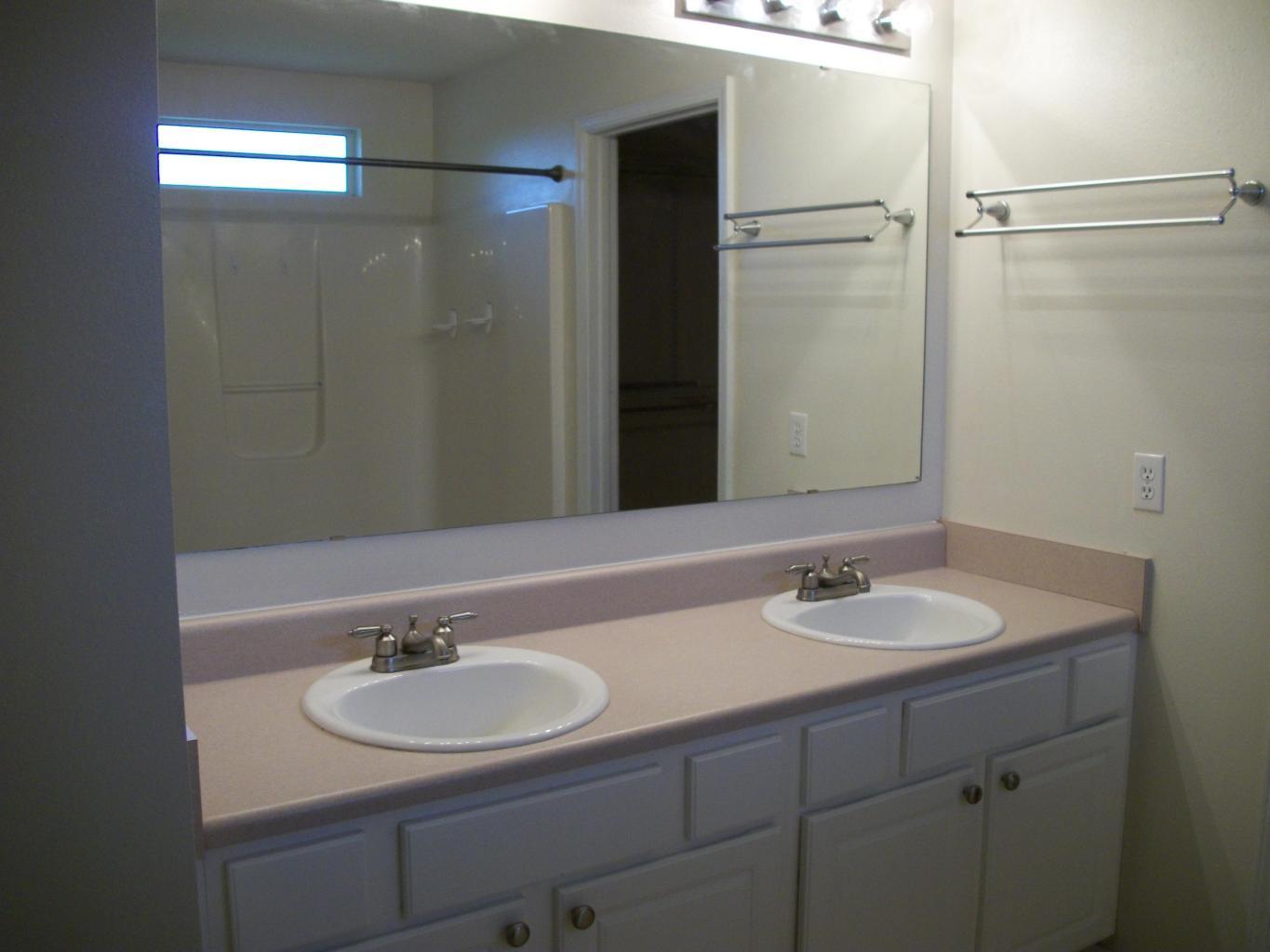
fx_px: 1174
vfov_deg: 44.2
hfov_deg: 56.8
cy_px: 476
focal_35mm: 32
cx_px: 635
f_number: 2.9
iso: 151
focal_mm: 5.7
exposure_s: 1/60
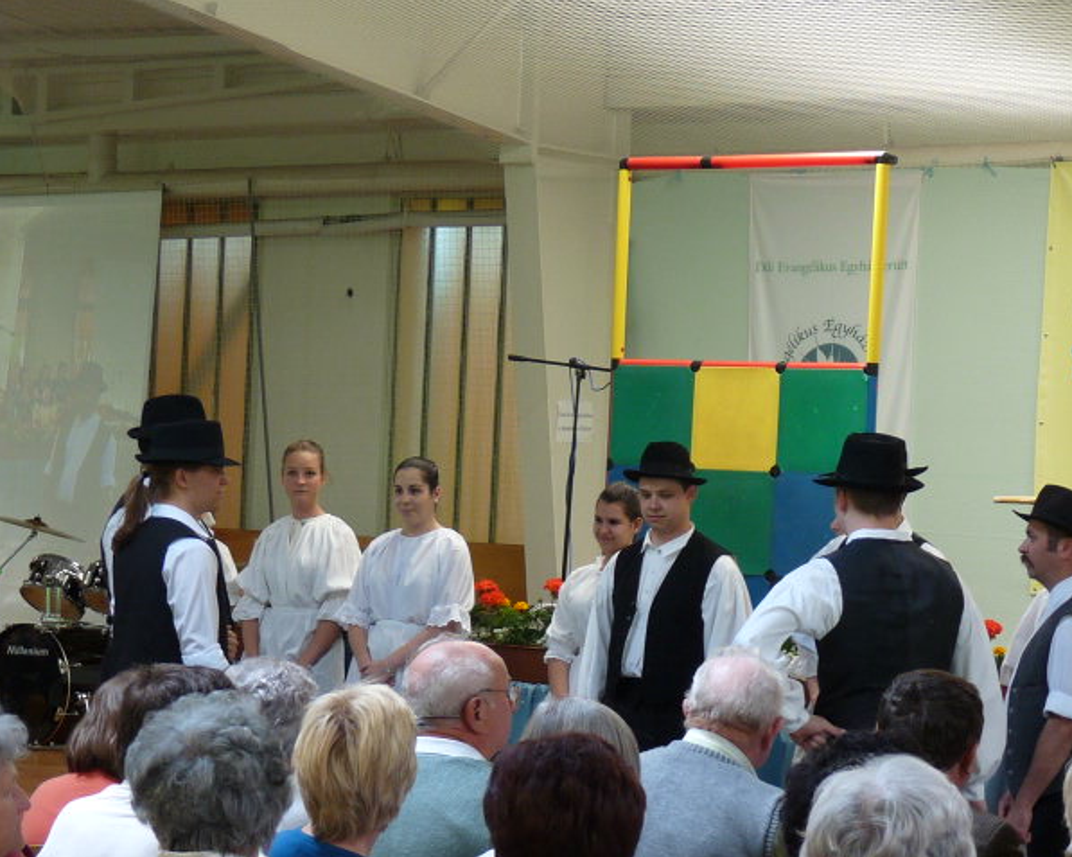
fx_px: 3552
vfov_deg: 13.8
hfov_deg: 17.2
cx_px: 560
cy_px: 428
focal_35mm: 112
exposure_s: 1/30
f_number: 3.2
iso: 125
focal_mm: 10.8
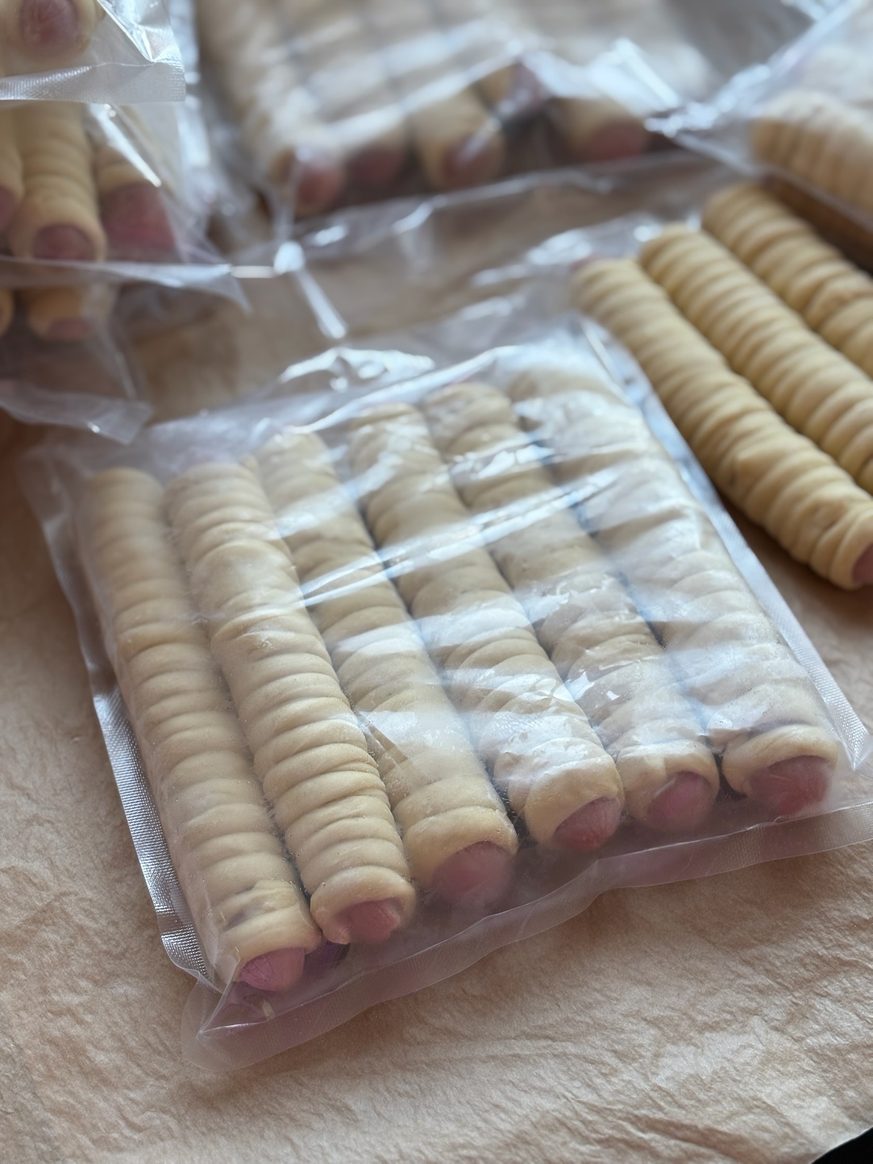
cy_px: 582
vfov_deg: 36.8
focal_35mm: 52
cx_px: 436
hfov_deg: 28.0
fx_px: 1749
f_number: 1.6
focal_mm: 5.96
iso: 50
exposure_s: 1/60
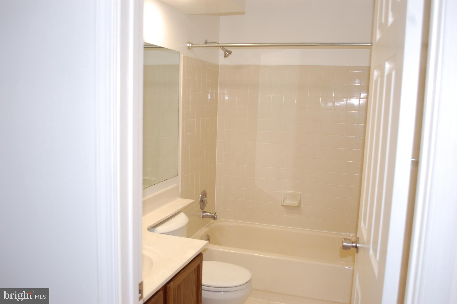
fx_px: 418
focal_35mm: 33
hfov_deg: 57.3
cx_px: 228
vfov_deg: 39.9
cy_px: 152
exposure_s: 1/80
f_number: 4
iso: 400
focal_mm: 22
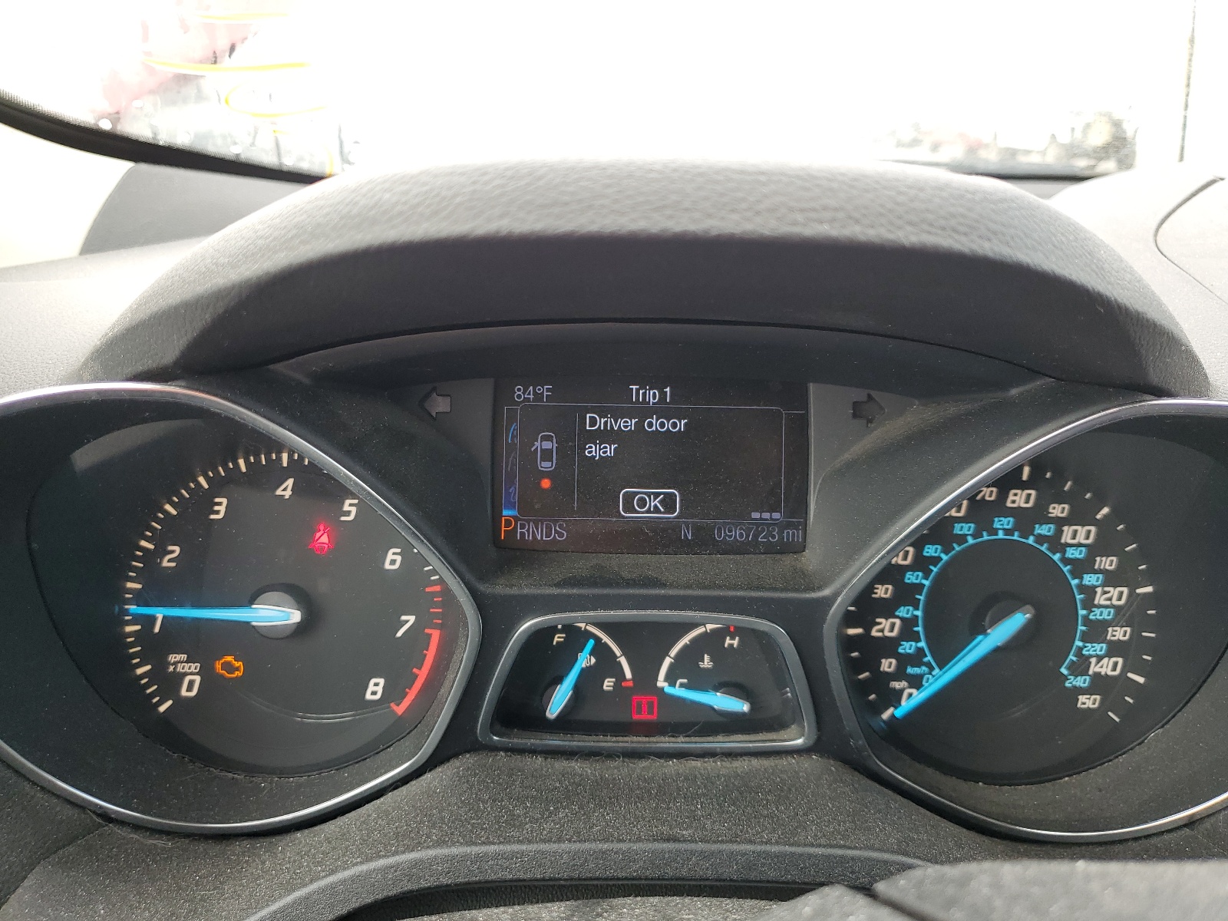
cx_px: 614
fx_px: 922
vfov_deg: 53.1
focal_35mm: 26
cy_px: 460
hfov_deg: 67.3
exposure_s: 1/143
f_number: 1.5
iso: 50
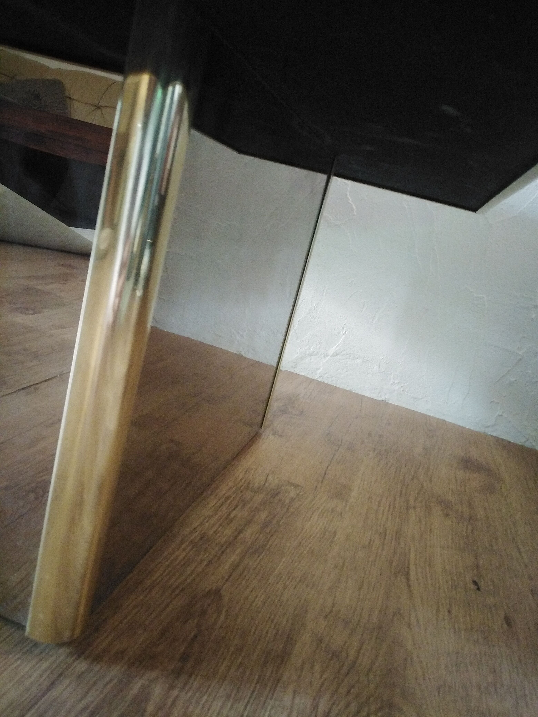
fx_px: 539
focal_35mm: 26
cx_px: 269
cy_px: 358
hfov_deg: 53.1
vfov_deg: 67.3
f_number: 1.8
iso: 1254
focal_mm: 3.62
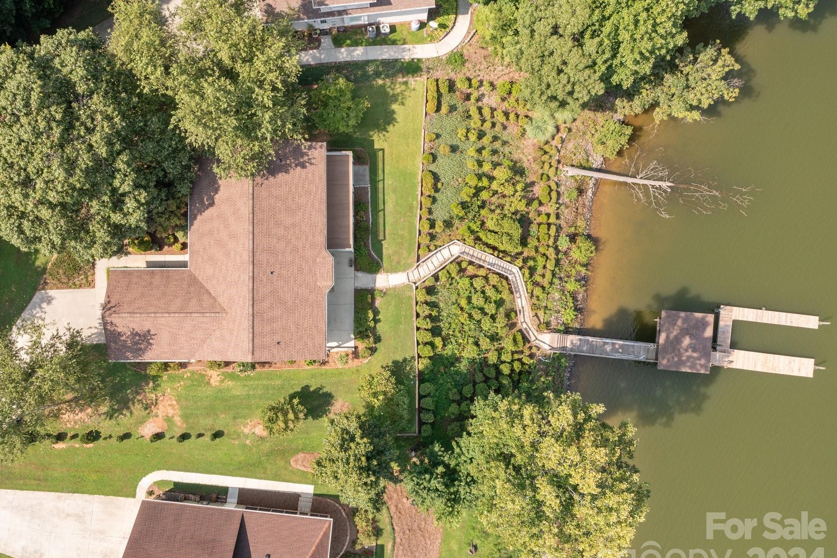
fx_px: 744
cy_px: 281
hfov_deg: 58.6
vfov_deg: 41.1
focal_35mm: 32
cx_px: 382
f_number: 5
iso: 100
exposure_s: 1/240
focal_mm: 10.26
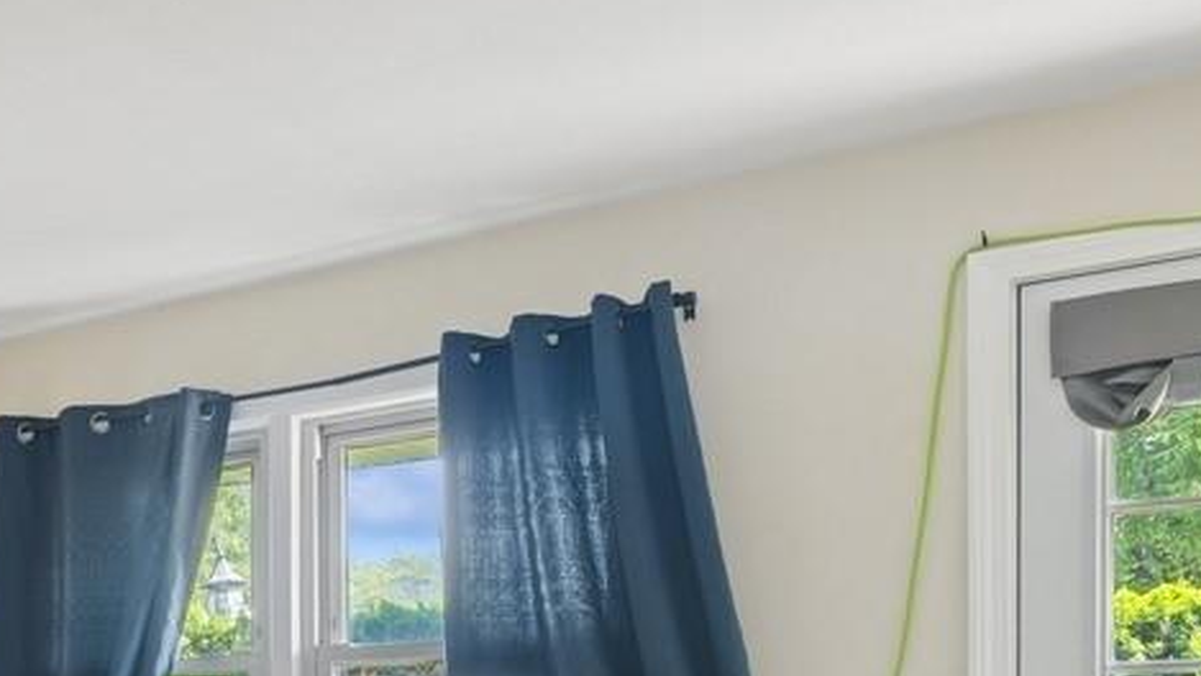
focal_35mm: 50
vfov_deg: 22.5
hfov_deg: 31.6
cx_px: -364
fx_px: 1593
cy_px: 755
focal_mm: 14
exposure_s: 1
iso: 100
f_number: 11
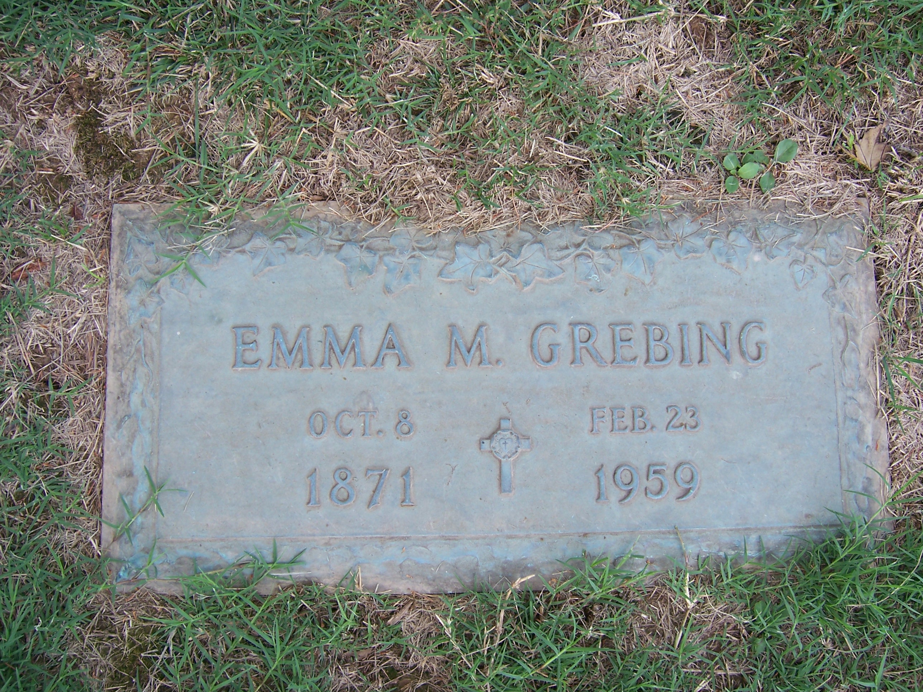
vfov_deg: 42.9
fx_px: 880
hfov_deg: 55.4
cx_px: 462
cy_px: 346
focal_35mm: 33
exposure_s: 1/125
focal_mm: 5.5
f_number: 3.4
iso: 80
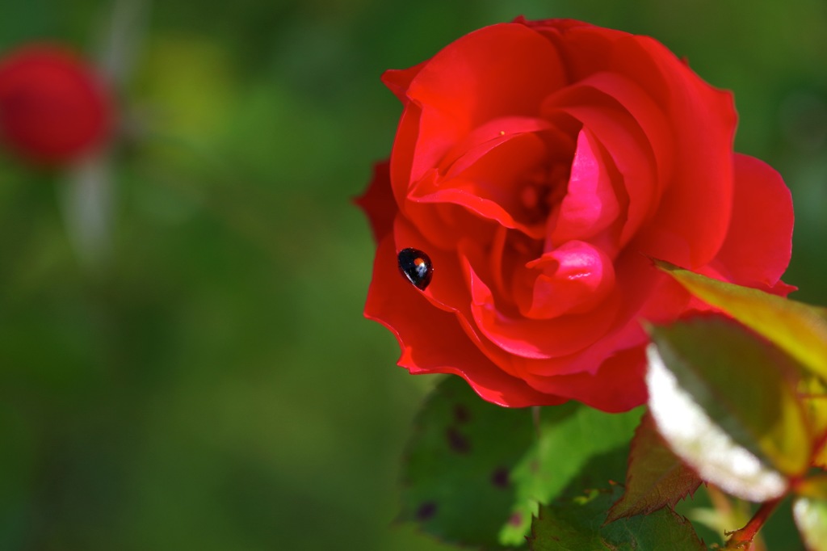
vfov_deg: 26.0
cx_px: 414
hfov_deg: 38.2
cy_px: 276
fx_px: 1194
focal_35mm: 52
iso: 200
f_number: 2.8
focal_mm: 35
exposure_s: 1/1000
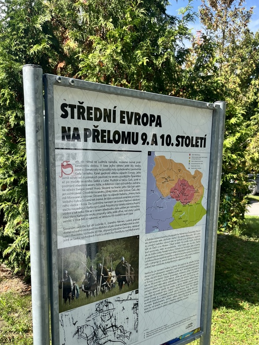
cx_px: 127
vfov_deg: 53.1
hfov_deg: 41.8
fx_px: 339
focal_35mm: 34
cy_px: 224
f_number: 1.6
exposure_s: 1/1106
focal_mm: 5.1
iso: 50
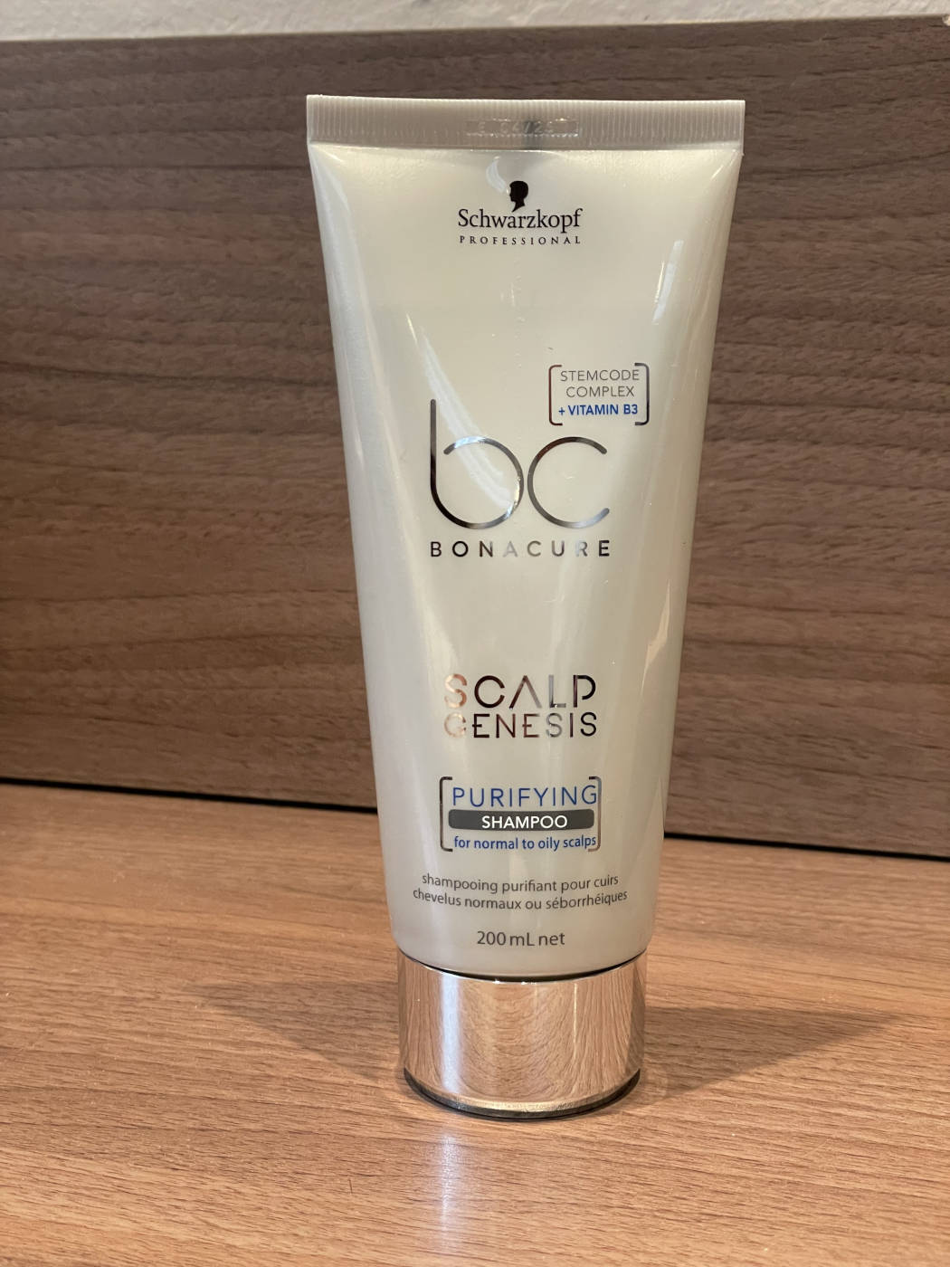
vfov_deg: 36.8
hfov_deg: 28.0
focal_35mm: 52
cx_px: 475
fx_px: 1903
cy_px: 634
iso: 400
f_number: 2
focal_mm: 6
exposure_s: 1/50
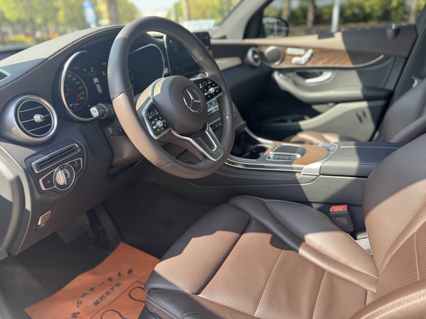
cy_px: 160
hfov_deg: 71.6
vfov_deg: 56.8
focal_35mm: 24
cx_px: 213
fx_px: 295
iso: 64
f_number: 1.78
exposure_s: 1/176
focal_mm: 6.76
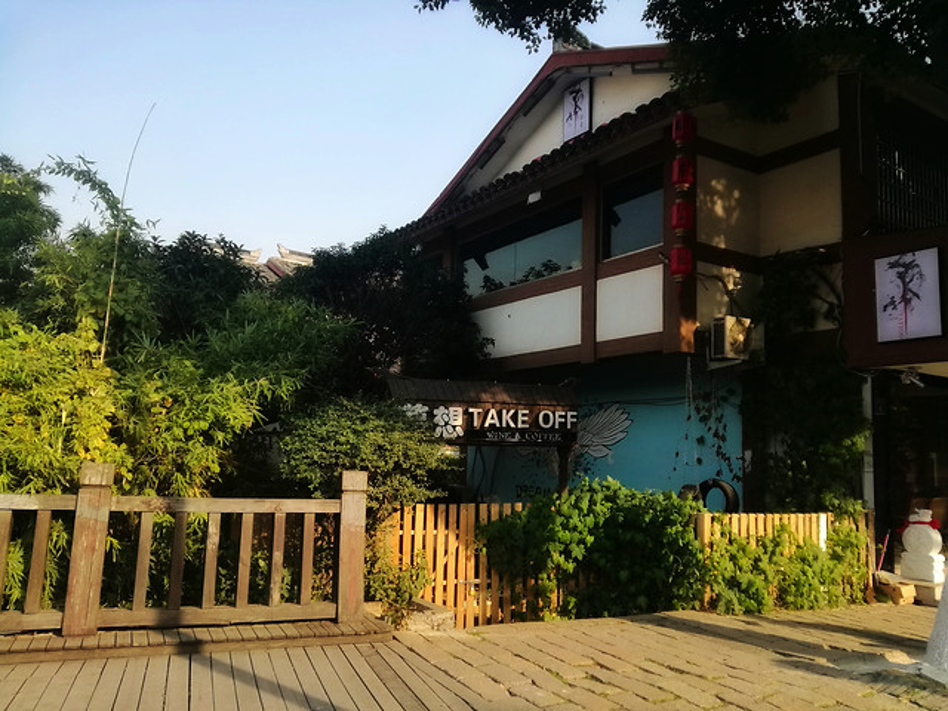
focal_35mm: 26
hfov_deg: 67.3
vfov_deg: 53.1
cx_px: 474
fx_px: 712
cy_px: 356
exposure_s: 1/602
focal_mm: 4.04
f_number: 2
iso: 50
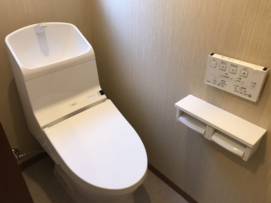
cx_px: 136
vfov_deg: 49.7
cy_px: 102
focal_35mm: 28
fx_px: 219
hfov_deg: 63.4
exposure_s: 1/20
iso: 40
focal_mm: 3.99
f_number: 1.8
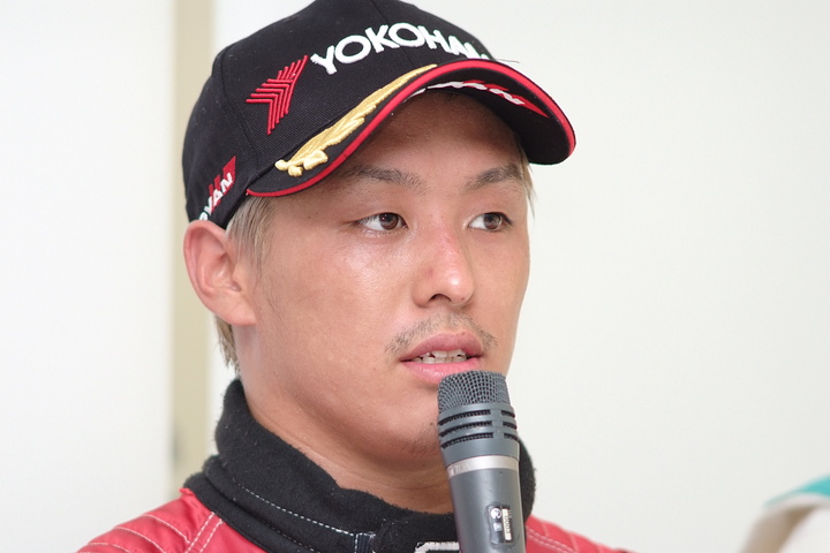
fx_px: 6225
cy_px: 276
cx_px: 415
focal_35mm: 270
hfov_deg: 7.6
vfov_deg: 5.1
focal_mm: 180
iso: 400
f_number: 2.8
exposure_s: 1/250
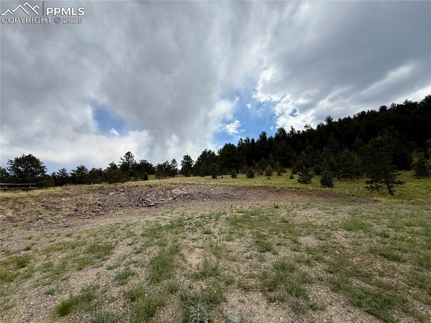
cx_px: 216
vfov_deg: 85.6
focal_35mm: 14
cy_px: 162
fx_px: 174
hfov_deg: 102.1
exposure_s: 1/2611
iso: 50
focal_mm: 2.22
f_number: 2.2
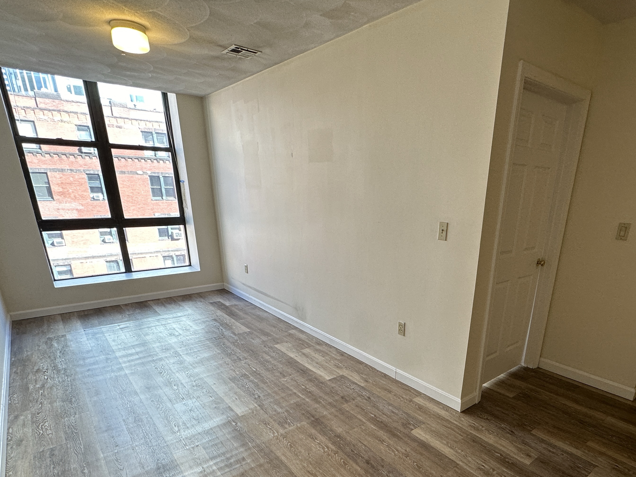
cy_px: 328
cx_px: 367
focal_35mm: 21
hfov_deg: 78.4
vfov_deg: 61.5
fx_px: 386
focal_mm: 2.22
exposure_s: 1/120
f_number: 2.2
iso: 100
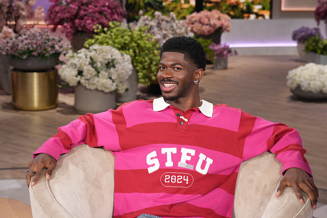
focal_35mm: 76
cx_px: 164
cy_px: 109
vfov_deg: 18.0
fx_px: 690
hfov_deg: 26.6
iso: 4000
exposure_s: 1/160
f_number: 5.6
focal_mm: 76
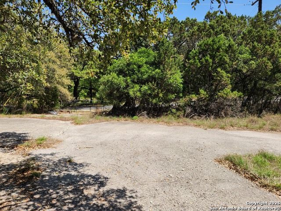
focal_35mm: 23
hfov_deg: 73.9
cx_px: 140
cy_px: 106
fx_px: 187
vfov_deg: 58.9
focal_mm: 5.4
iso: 20
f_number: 1.8
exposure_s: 1/1139
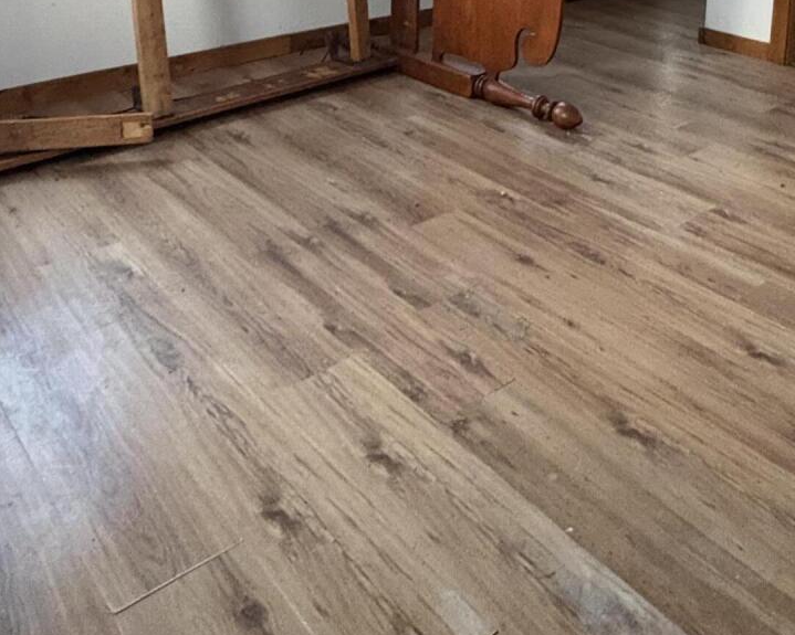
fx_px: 894
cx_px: 492
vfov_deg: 34.5
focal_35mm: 38
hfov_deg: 47.5
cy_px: -40
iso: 1000
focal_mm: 2.22
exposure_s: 1/55
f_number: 2.2
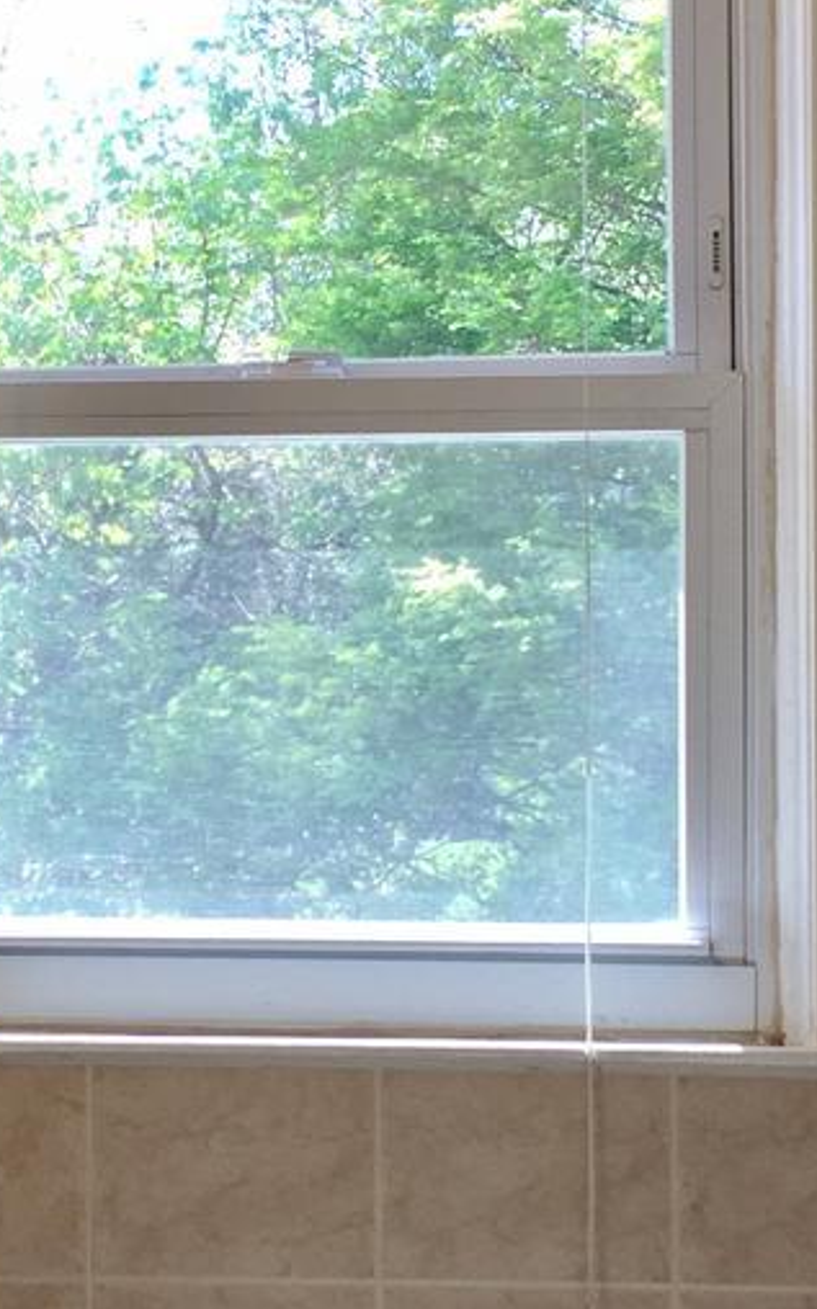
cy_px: 716
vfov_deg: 22.3
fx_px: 3317
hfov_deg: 13.9
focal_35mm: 93
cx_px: 126
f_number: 2.2
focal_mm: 4.15
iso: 32
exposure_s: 1/120
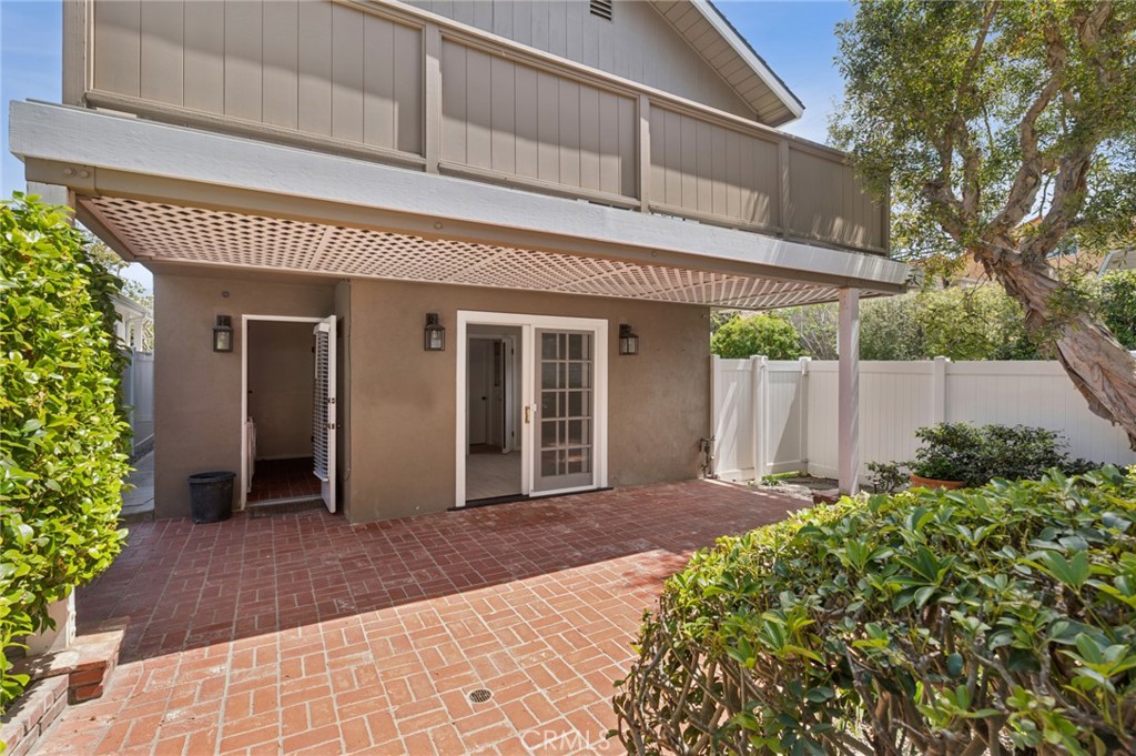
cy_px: 378
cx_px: 568
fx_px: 504
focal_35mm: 16
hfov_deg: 96.8
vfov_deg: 73.7
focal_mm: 16
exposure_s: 1/60
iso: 100
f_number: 9
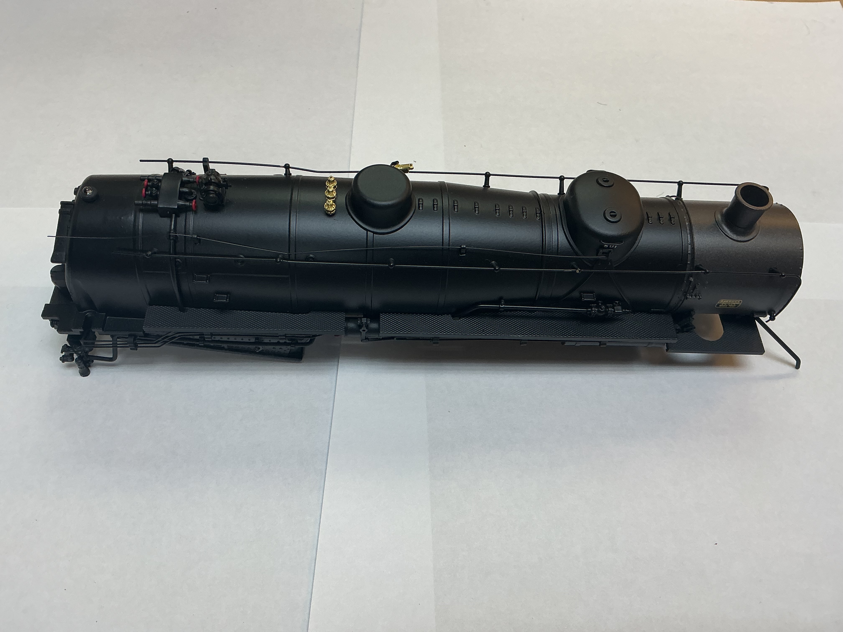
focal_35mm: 29
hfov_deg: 61.7
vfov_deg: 48.2
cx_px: 422
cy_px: 316
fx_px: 706
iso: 40
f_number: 1.8
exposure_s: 1/120
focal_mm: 3
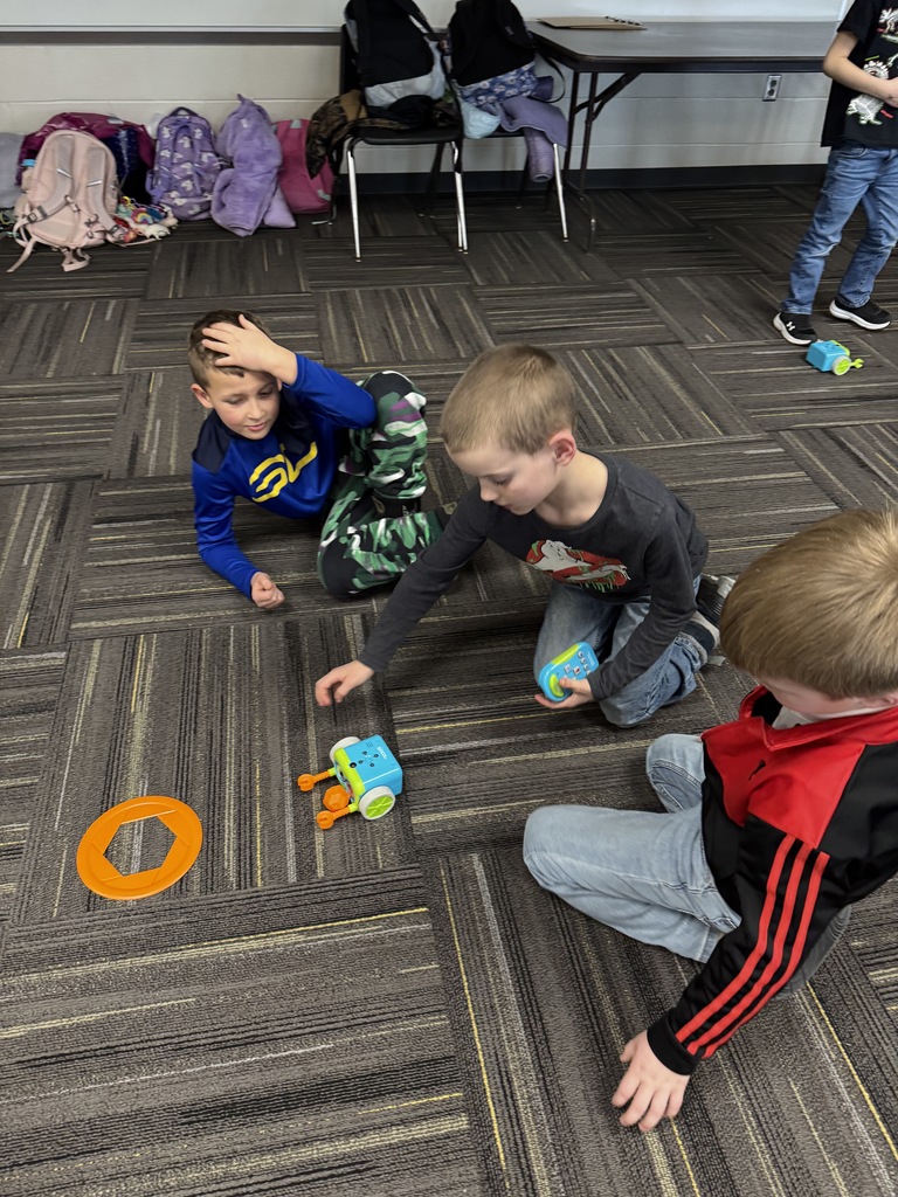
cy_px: 598
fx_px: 830
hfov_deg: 56.8
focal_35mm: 24
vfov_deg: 71.6
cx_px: 449
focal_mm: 6.76
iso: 250
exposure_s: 1/60
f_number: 1.78
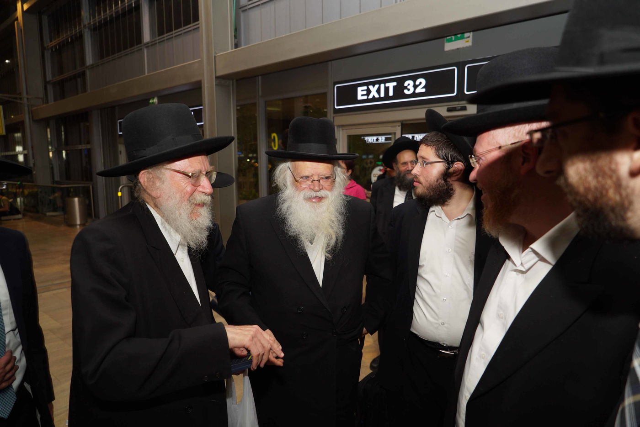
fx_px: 427
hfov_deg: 73.7
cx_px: 320
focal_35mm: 24
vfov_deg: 53.2
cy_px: 214
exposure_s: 1/60
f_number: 4
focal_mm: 24
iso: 400
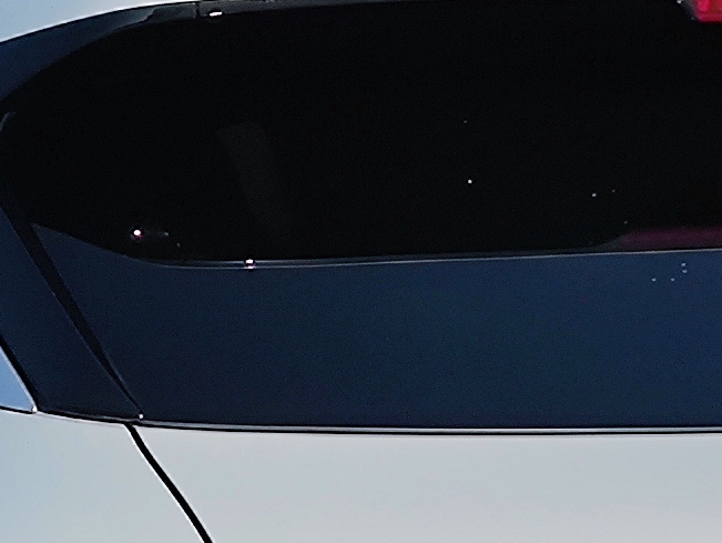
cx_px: -2
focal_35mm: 238
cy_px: 638
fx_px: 4967
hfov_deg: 8.3
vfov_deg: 6.2
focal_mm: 7.59
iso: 51
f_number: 1.95
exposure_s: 1/2529
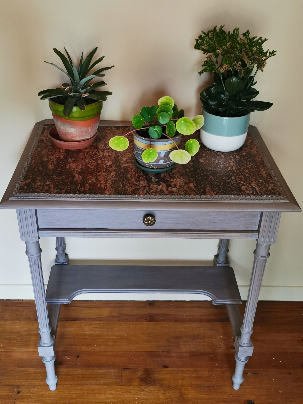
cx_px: 152
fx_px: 455
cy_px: 202
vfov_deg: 47.9
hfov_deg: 36.8
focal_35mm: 39
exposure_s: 1/120
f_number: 1.6
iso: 160
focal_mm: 5.56
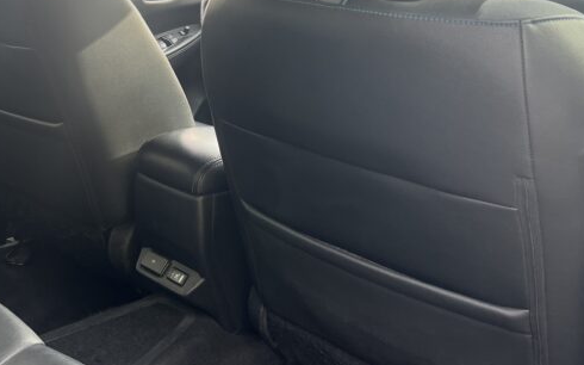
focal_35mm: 45
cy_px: 54
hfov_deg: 44.0
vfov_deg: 27.8
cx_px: 216
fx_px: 716
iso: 64
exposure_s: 1/121
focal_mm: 5.7
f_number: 1.5
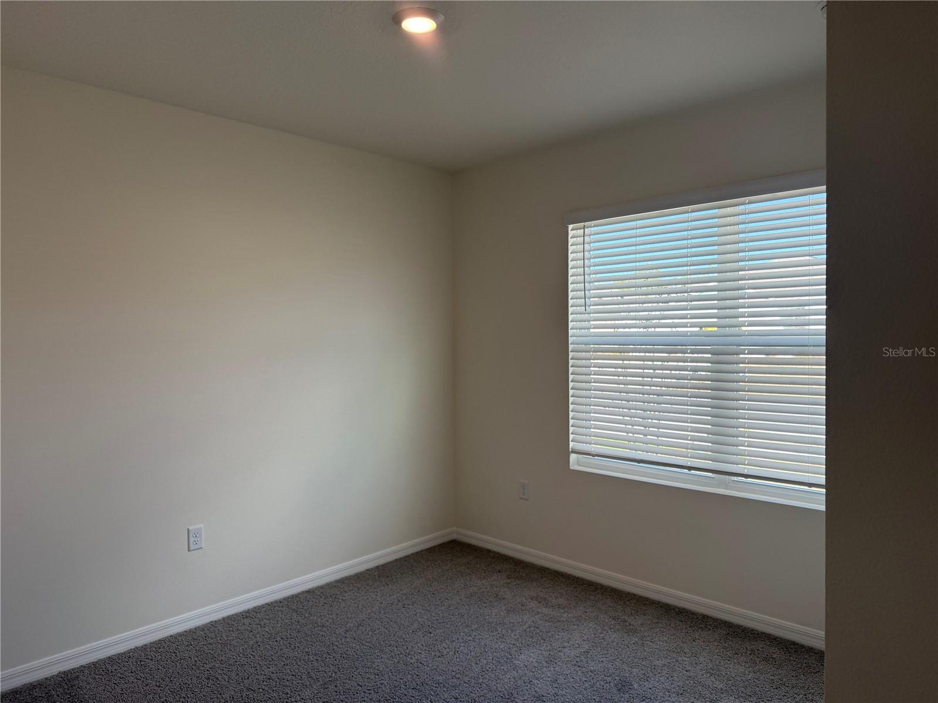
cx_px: 469
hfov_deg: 71.6
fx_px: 650
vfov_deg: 56.8
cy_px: 352
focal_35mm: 24
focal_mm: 6.76
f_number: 1.78
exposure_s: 1/308
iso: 100
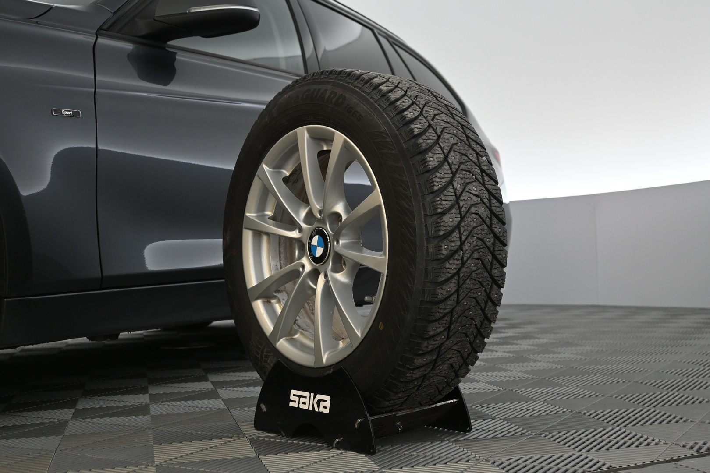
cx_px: 355
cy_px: 236
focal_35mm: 42
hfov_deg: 46.4
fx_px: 828
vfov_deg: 31.9
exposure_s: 1/80
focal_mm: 28
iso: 800
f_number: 4.5
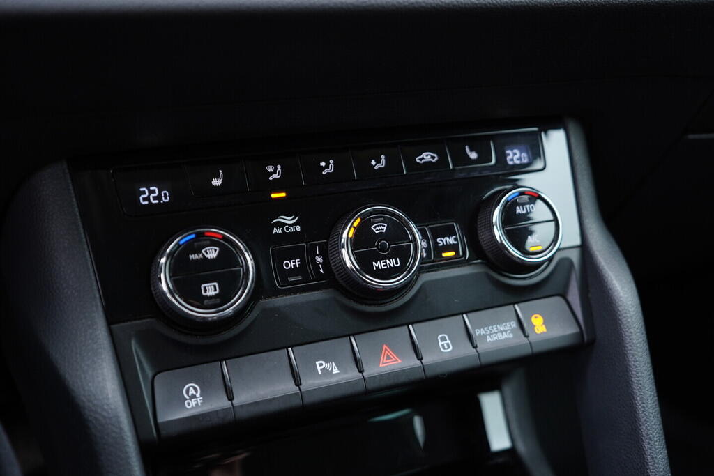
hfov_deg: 53.1
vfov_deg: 36.9
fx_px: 714
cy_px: 238
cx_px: 357
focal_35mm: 36
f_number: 2.8
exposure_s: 1/40
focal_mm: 24
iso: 320
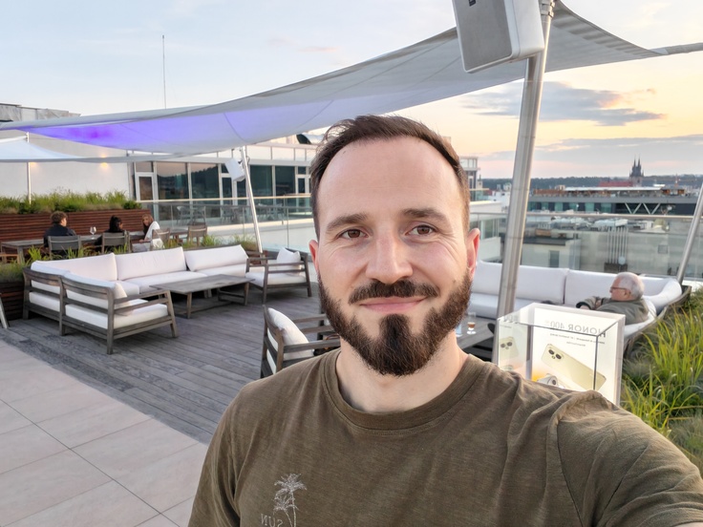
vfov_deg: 54.9
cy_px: 264
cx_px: 352
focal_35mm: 25
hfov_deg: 69.4
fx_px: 508
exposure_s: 1/50
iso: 50
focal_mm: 3.09
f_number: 2
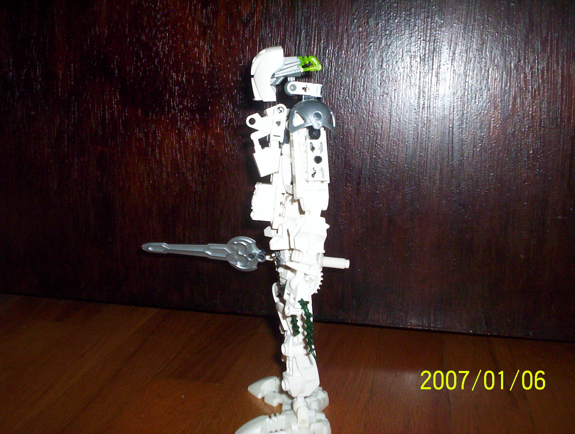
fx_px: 633
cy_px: 217
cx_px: 288
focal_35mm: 38
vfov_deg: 37.9
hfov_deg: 48.9
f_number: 4.5
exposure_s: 1/60
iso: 140
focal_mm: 4.99
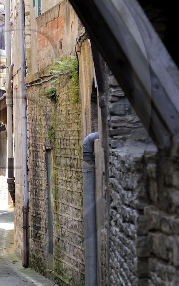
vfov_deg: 10.6
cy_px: 99
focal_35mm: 198
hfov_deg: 6.6
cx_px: -28
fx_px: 1545
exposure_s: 1/160
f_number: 4.5
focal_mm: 60
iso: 200
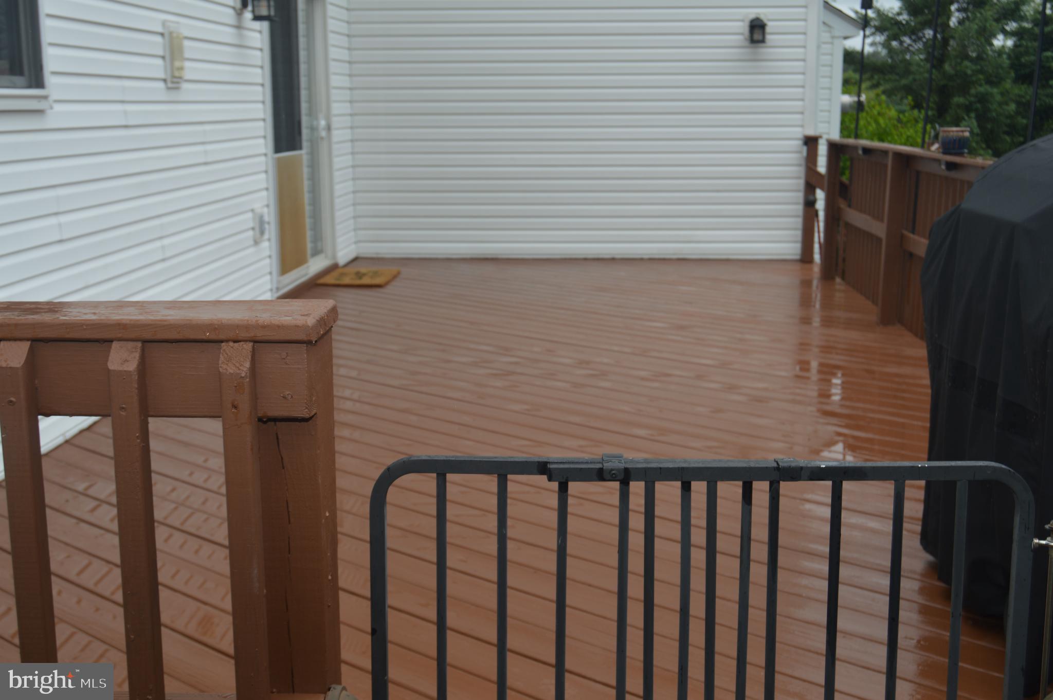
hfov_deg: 46.4
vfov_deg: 31.8
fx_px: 1227
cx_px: 526
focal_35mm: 42
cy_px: 350
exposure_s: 1/125
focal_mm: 28
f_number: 5.6
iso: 100
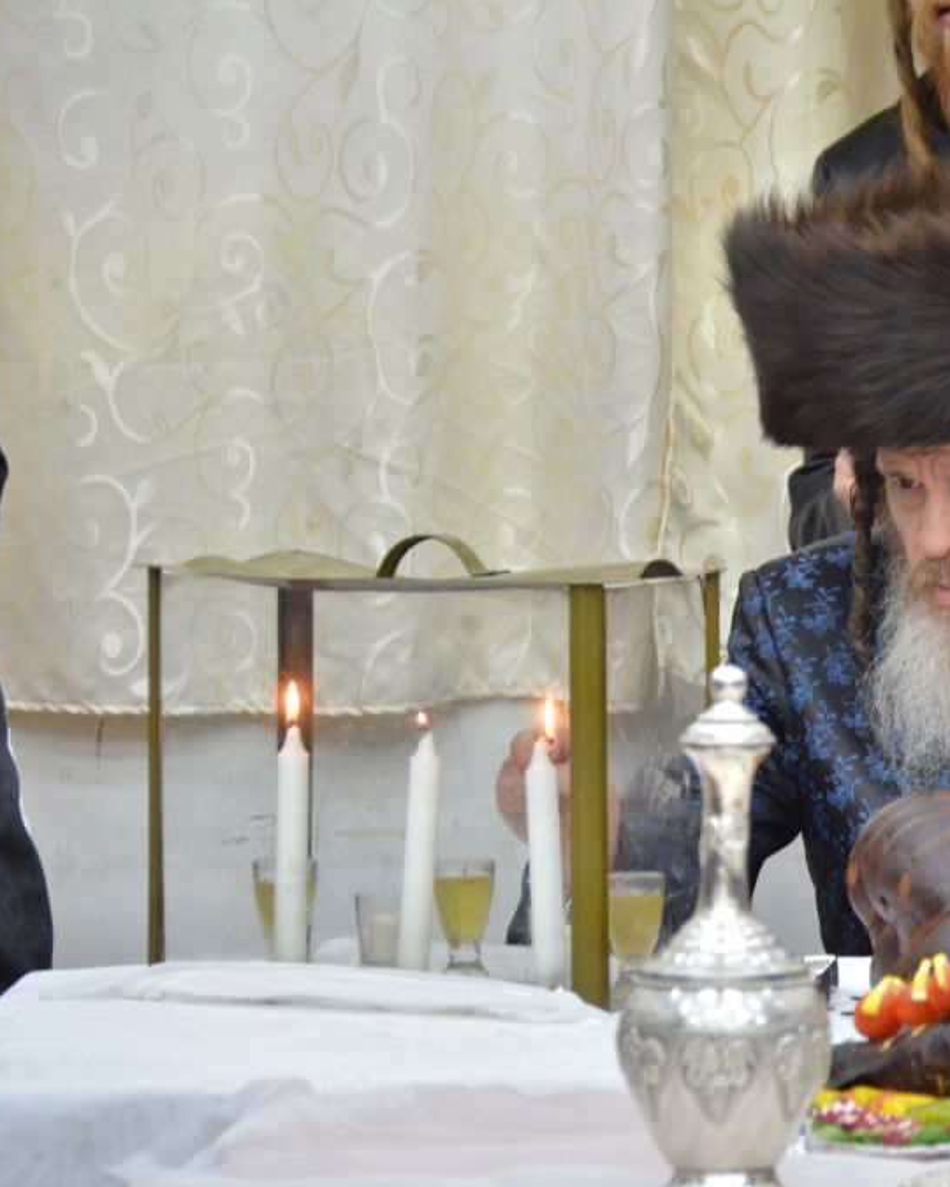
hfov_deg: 5.4
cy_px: 593
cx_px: 855
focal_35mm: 288
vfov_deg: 6.7
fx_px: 10112
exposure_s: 1/125
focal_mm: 135
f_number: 5.6
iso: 2000
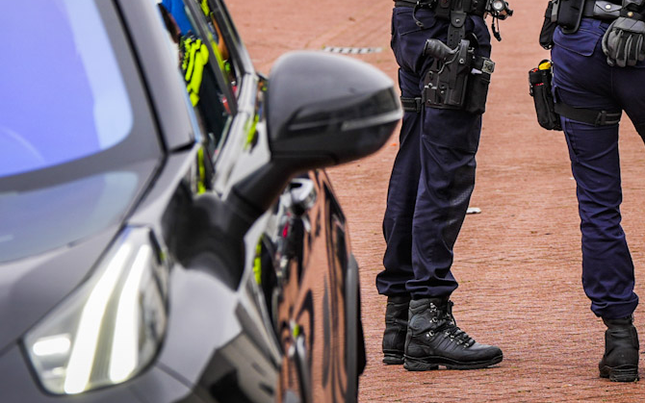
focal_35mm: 298
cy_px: -88
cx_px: 624
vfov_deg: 4.4
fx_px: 5239
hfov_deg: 7.0
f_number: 5.6
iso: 100
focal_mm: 102
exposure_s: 1/125
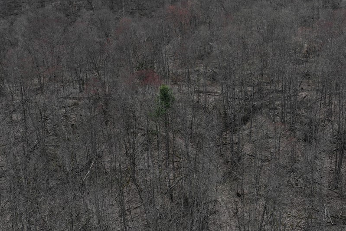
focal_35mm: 32
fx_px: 308
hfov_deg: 58.5
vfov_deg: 41.1
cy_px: 107
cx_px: 194
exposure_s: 1/400
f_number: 2.8
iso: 350
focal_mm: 12.29
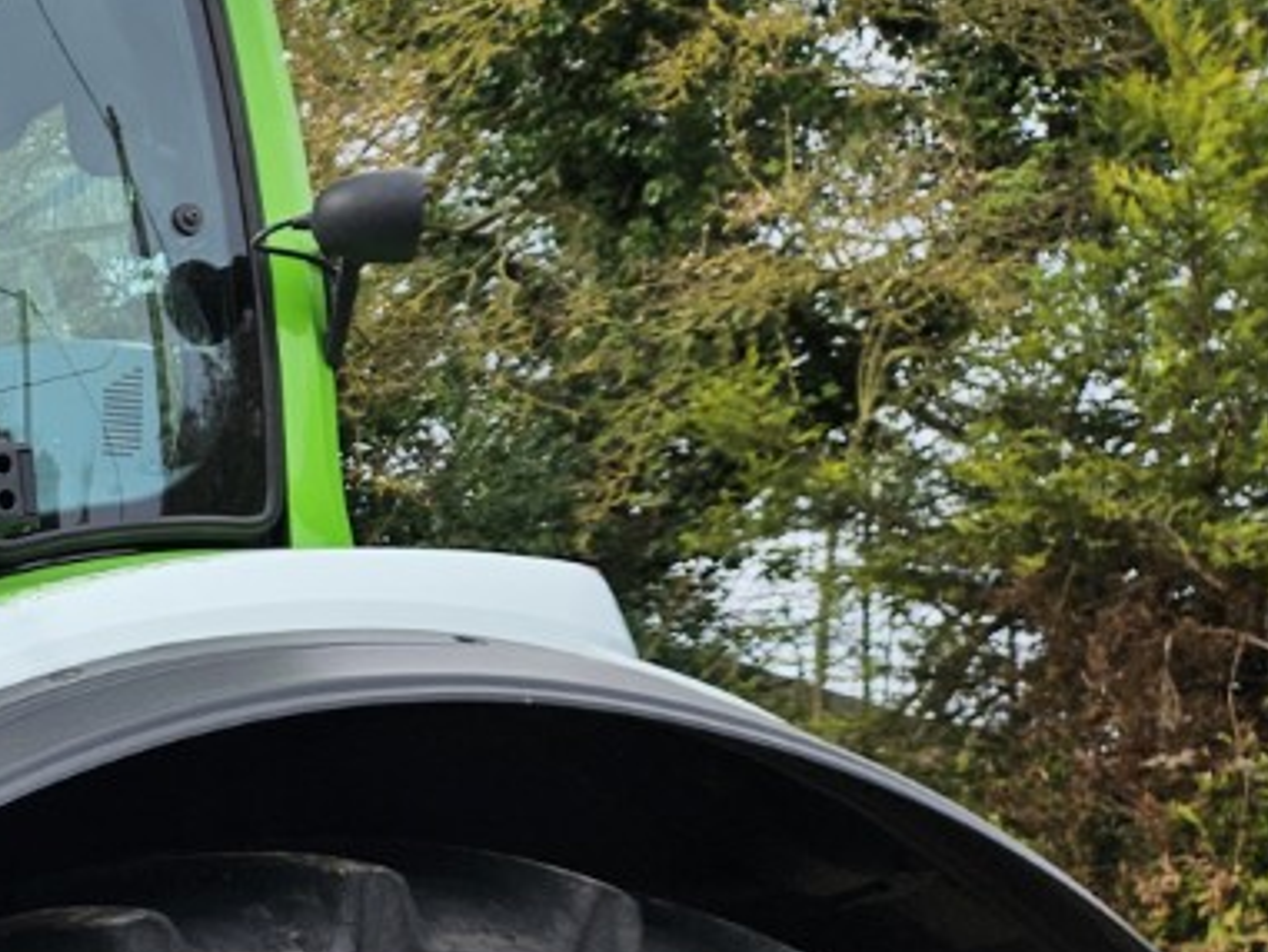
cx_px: -1055
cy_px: 1042
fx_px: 3188
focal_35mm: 87
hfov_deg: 17.8
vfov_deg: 16.5
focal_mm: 5.4
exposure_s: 1/859
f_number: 1.8
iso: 25
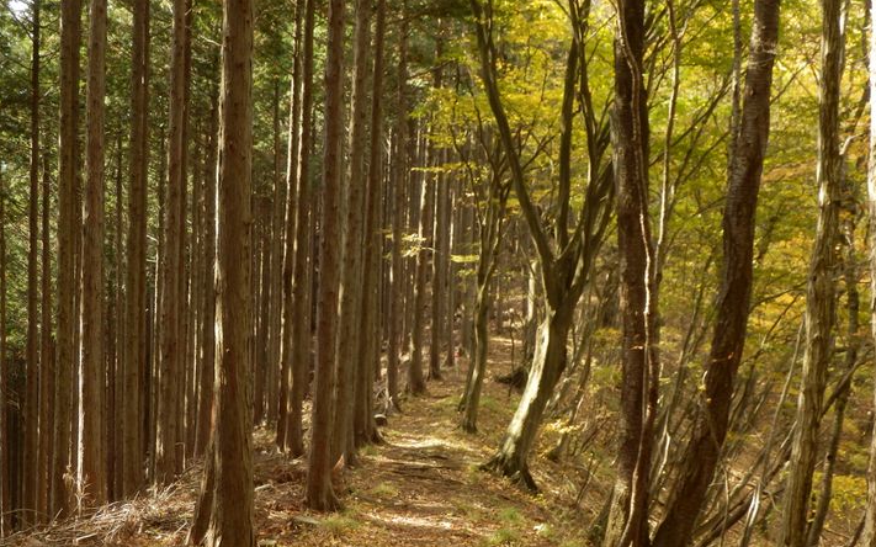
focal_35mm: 68
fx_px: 1623
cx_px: 412
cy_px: 328
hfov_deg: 30.2
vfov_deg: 19.1
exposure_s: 1/60
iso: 100
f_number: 4.5
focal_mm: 10
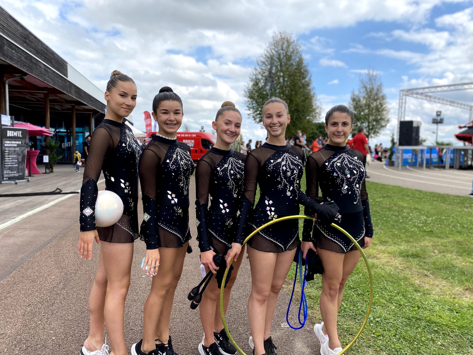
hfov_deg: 67.3
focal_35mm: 26
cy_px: 178
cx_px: 236
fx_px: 355
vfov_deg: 53.1
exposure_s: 1/2141
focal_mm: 4.25
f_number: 1.8
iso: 32
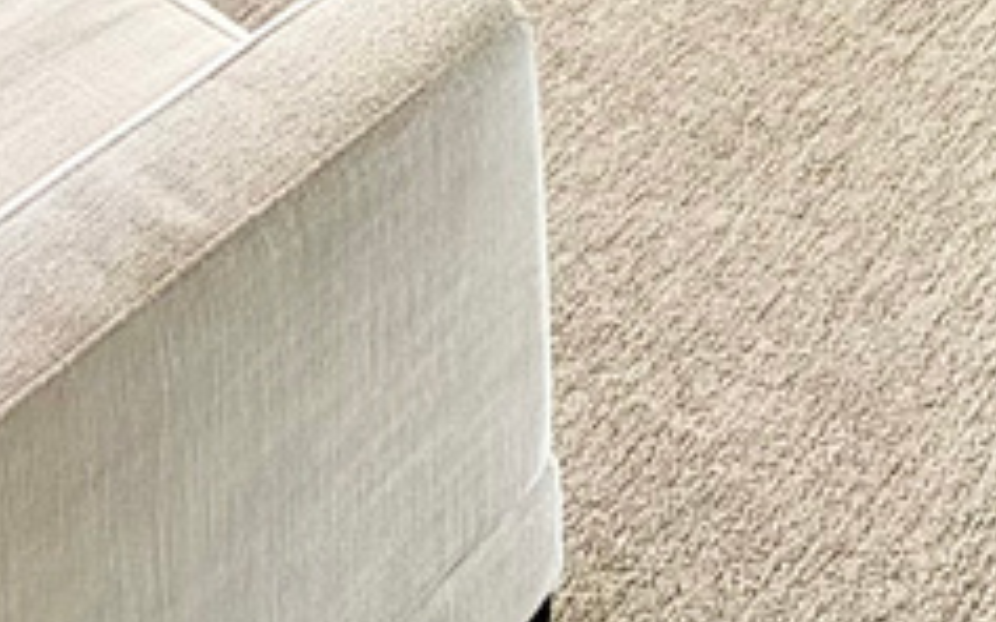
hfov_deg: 30.6
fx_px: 1737
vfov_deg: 13.6
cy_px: -933
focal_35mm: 64
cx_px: 891
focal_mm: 2.22
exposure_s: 1/40
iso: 320
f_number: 2.2
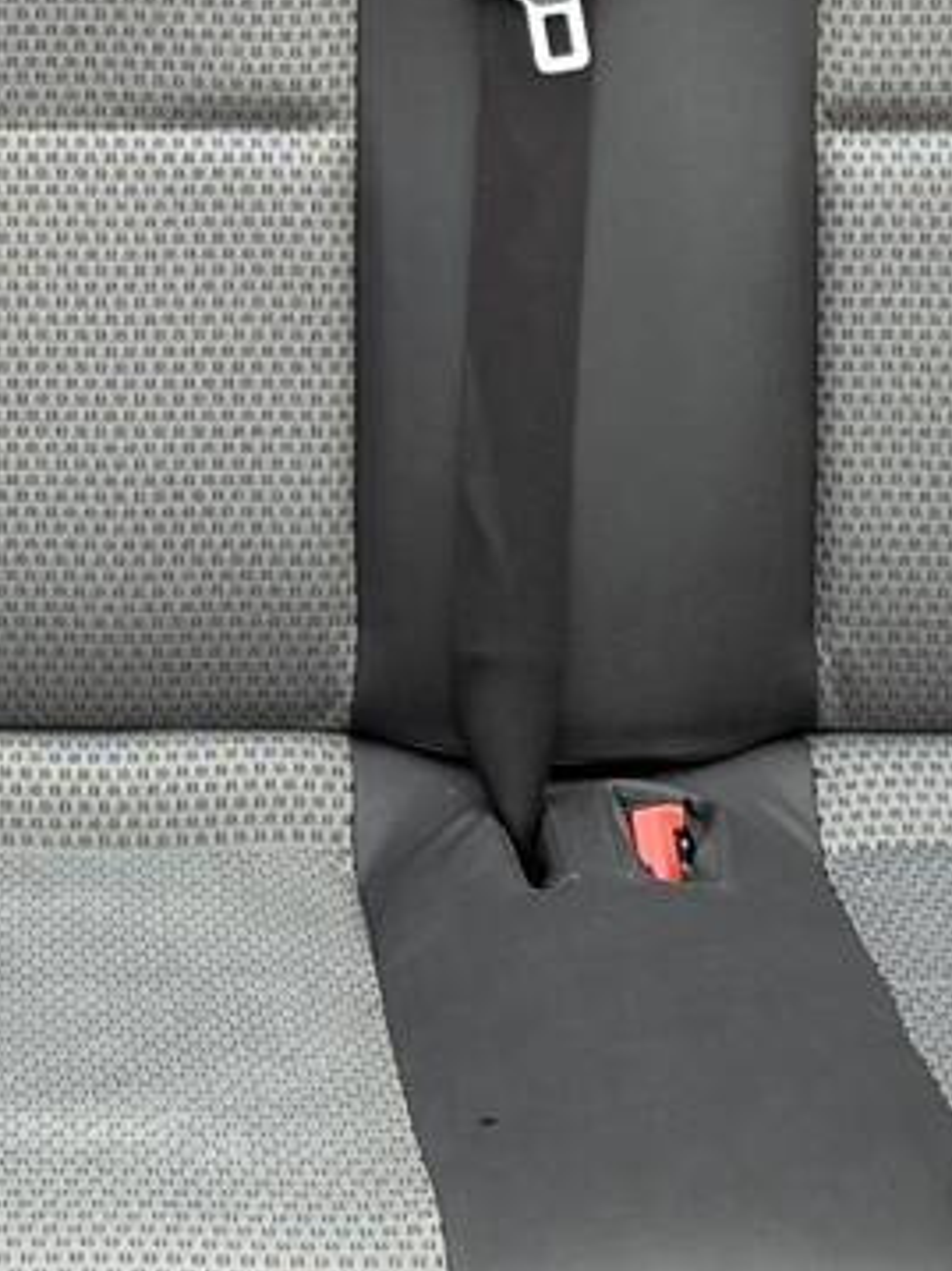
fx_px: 4256
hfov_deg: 12.7
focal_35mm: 116
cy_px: 85
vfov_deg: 16.7
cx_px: 74
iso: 64
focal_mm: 5.1
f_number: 1.6
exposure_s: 1/121
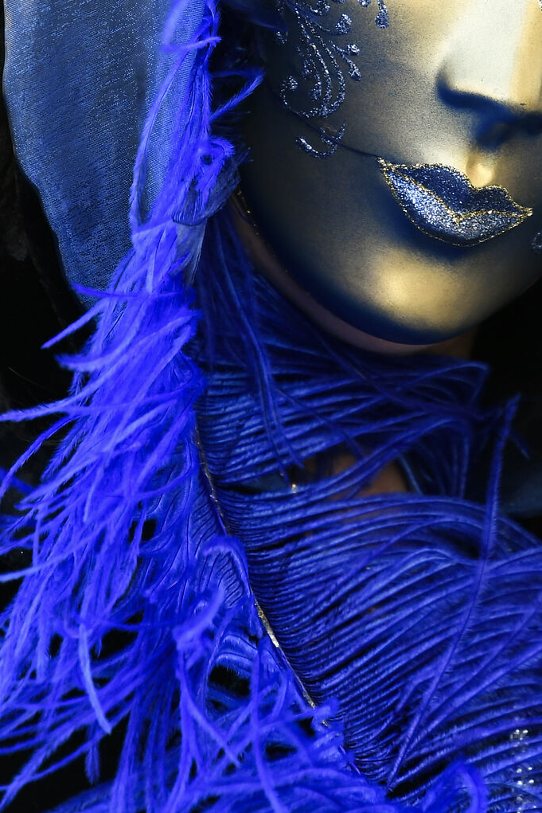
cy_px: -24
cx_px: 515
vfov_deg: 7.3
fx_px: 6366
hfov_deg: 4.9
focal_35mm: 282
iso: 640
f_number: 4
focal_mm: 80
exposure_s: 1/125
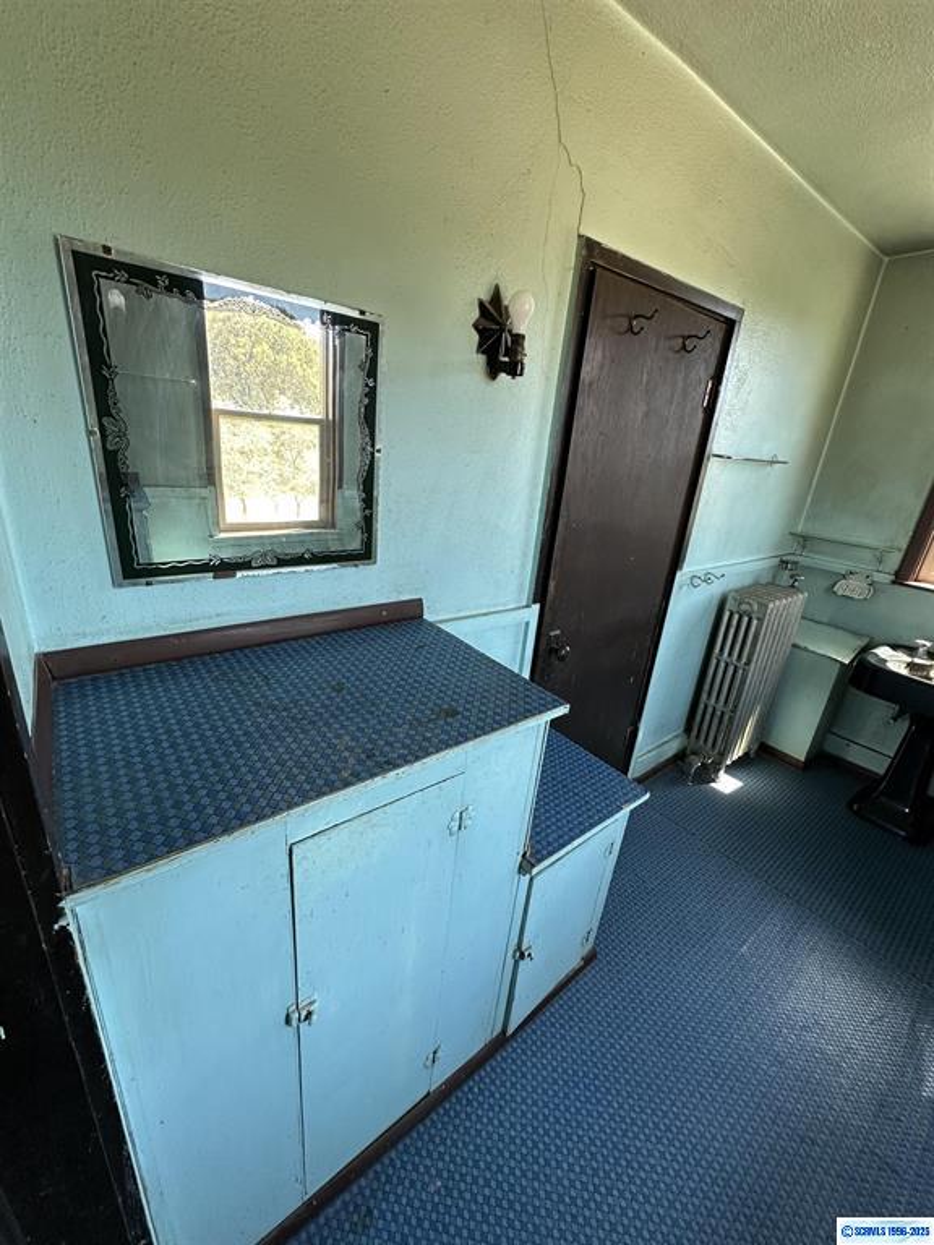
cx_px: 467
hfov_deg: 85.7
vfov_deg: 102.1
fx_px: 504
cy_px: 622
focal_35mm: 14
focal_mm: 2.22
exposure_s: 1/99
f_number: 2.2
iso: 200
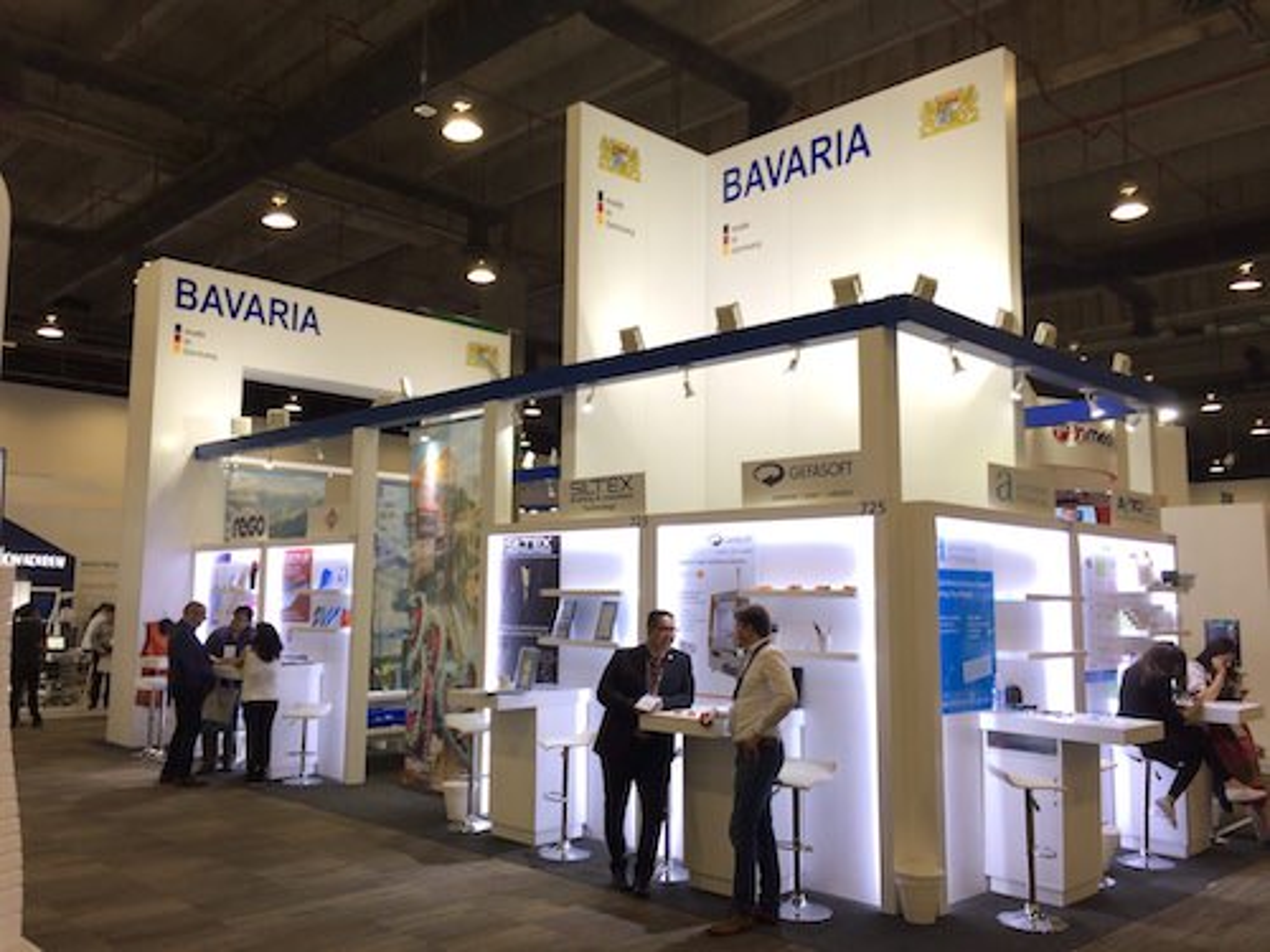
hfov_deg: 61.7
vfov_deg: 48.2
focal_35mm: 29
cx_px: 635
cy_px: 476
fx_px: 1064
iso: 40
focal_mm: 4.15
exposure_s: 1/30
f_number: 2.2
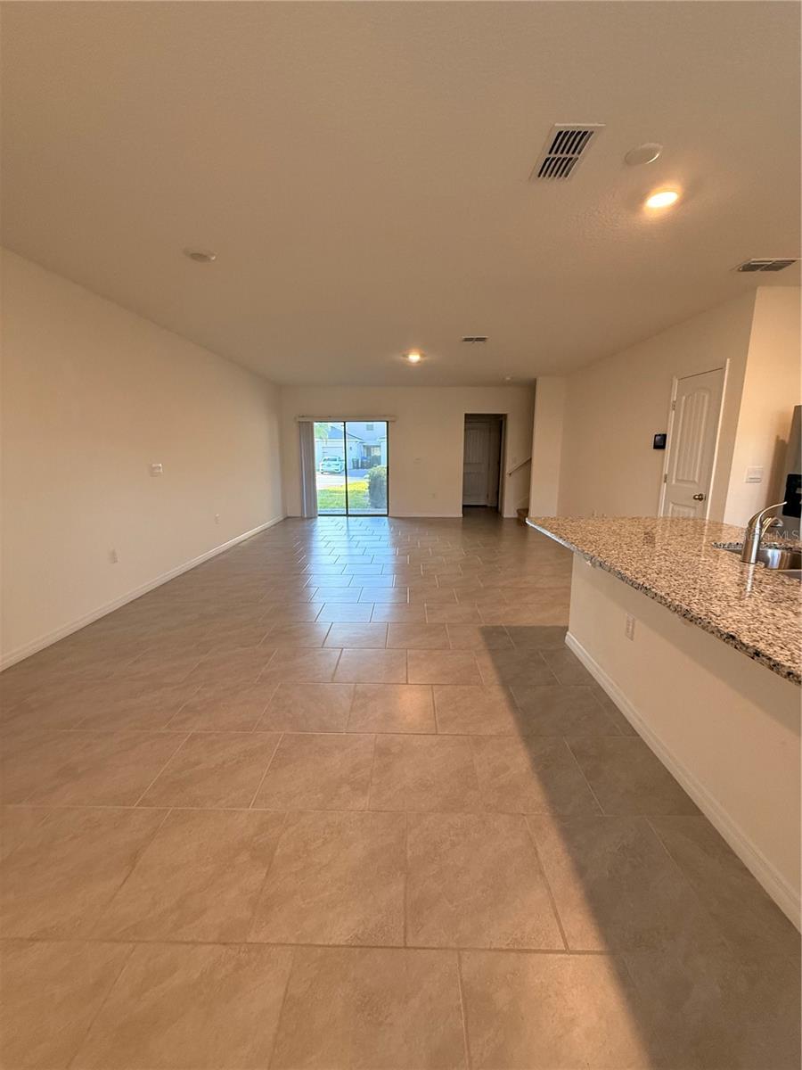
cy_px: 535
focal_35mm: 14
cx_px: 401
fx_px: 432
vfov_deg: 102.1
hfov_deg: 85.7
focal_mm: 2.22
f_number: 2.2
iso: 320
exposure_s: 1/120
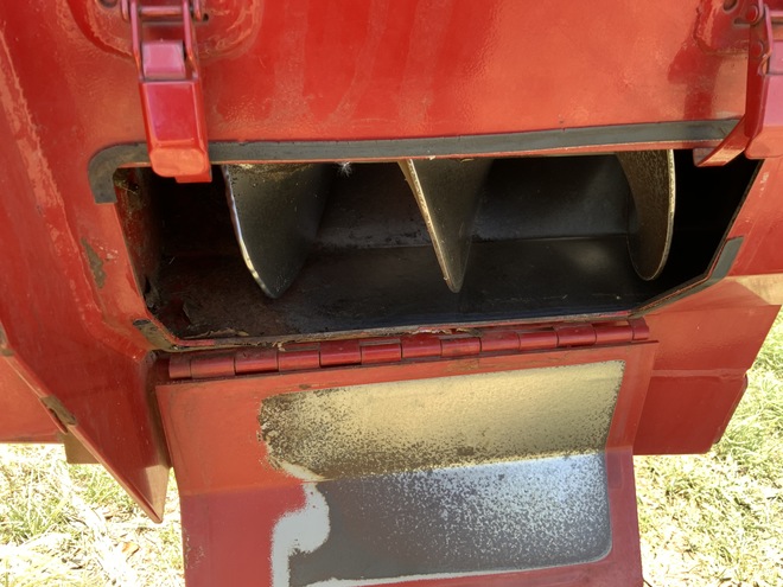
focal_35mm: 29
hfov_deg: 61.7
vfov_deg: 48.2
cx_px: 392
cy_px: 294
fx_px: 656
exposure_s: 1/122
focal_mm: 3
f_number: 1.8
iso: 25
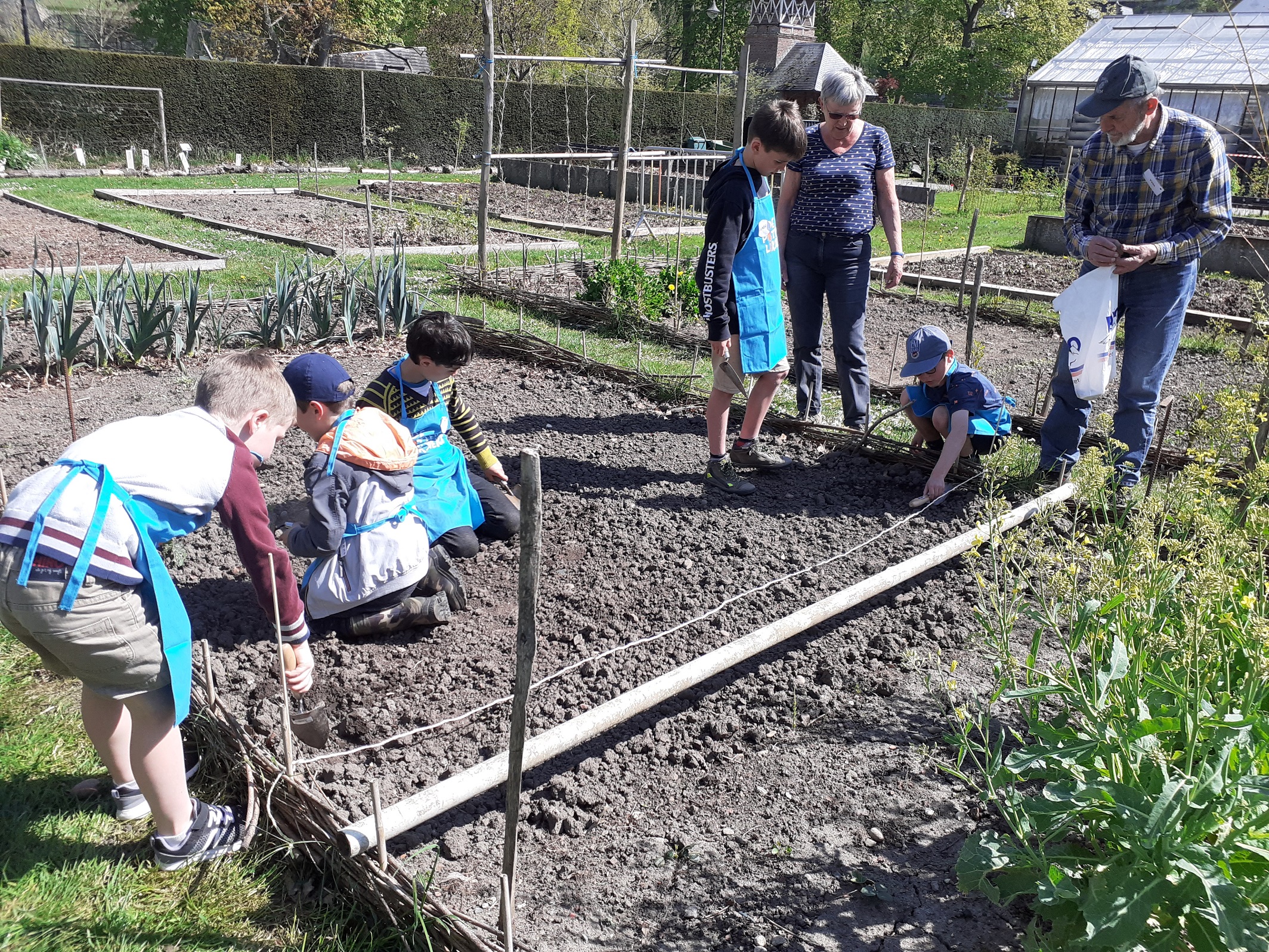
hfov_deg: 65.3
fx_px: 990
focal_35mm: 27
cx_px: 634
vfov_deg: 51.4
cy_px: 476
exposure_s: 1/1112
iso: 40
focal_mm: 3.6
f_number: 1.9
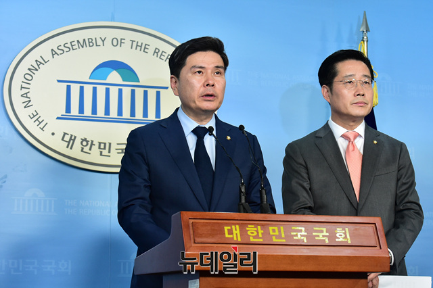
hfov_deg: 22.6
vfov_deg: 15.2
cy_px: 144
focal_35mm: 90
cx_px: 216
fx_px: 1082
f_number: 6.3
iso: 4000
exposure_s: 1/250
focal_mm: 90
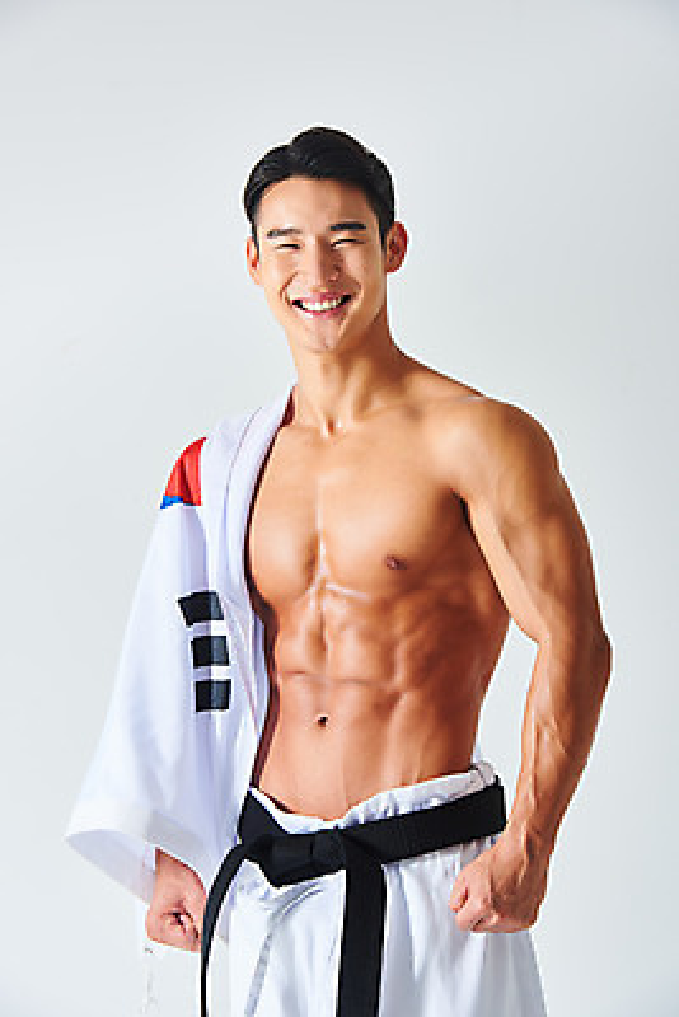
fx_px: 4664
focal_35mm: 165
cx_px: 340
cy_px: 508
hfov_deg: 8.3
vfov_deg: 12.4
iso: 100
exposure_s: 1/125
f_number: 11
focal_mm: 165
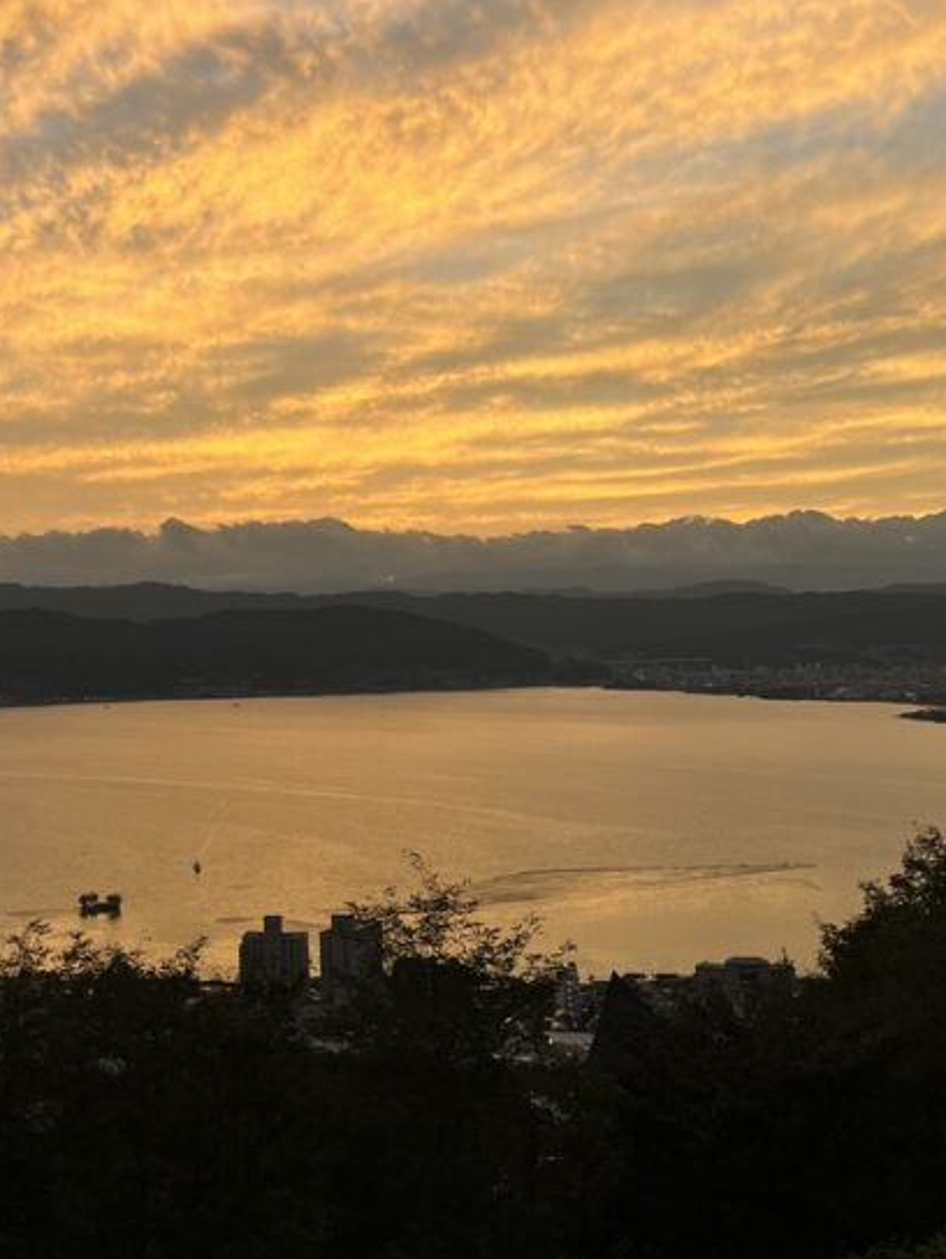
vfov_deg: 37.1
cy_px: 199
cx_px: 211
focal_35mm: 49
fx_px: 1783
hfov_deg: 29.1
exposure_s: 1/504
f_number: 1.6
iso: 50
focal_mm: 5.1
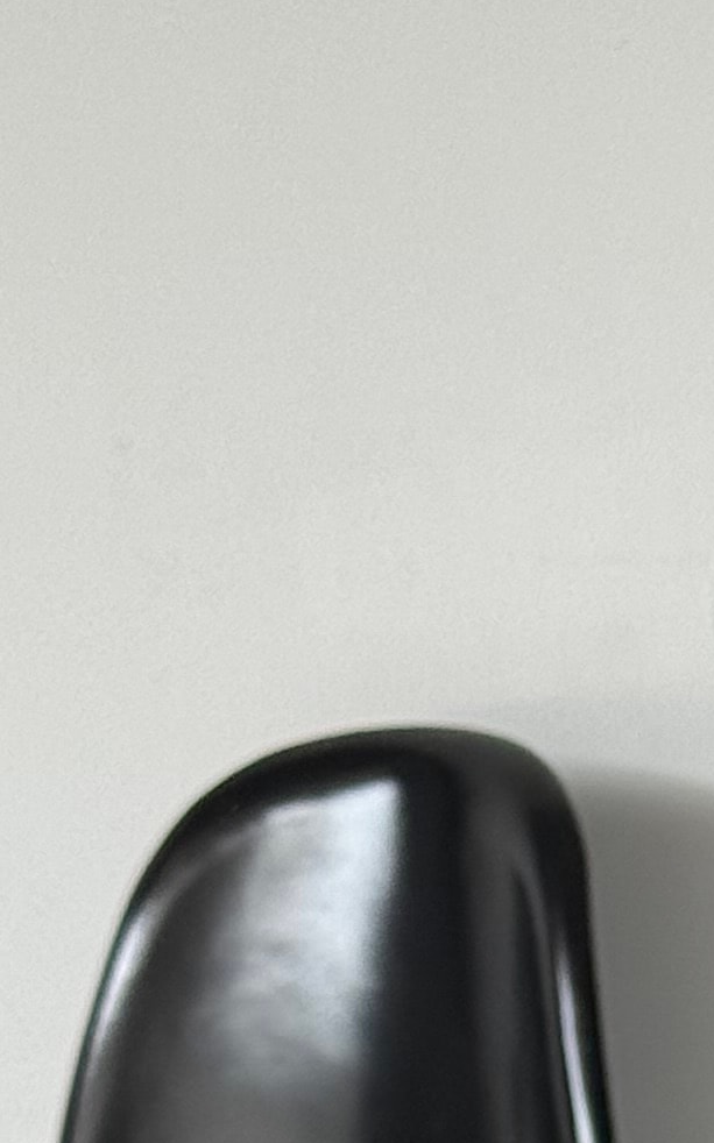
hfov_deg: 6.1
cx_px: 1407
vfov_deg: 9.5
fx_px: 6513
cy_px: 2191
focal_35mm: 209
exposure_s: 1/472
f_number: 1.78
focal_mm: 6.76
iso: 80
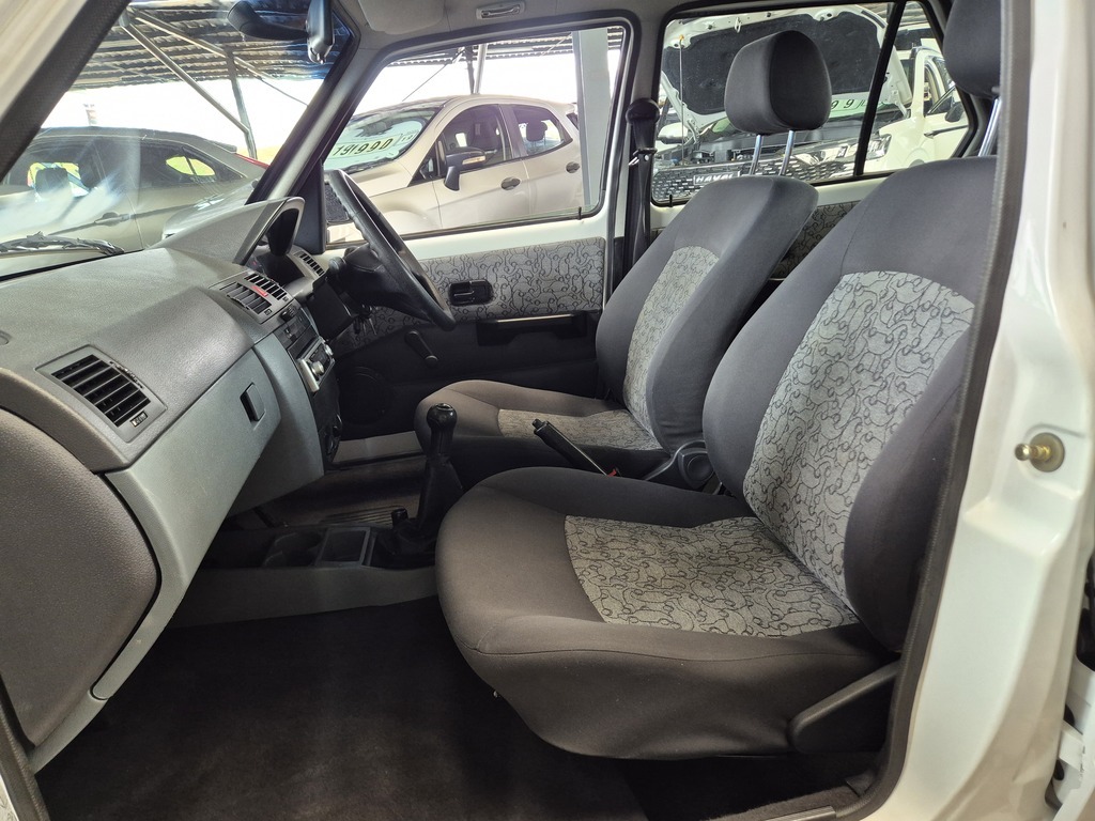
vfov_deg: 58.9
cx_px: 548
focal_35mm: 23
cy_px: 410
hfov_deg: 73.9
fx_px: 728
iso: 500
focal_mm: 5.4
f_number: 1.8
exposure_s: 1/100
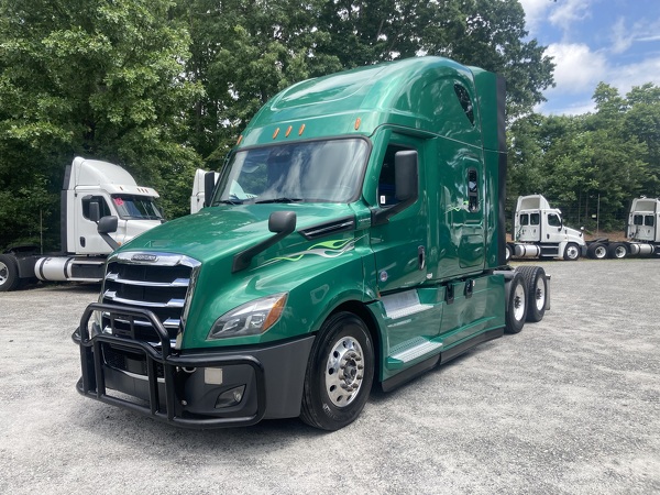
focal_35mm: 28
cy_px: 248
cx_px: 330
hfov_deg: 63.4
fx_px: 534
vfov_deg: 49.7
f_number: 1.8
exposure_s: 1/917
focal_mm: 3.99
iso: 20
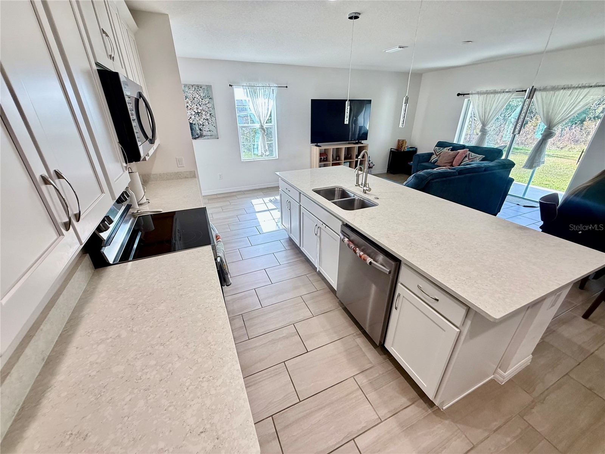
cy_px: 227
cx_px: 302
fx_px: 245
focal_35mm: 14
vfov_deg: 85.7
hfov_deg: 102.1
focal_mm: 2.22
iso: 160
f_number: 2.2
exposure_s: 1/120
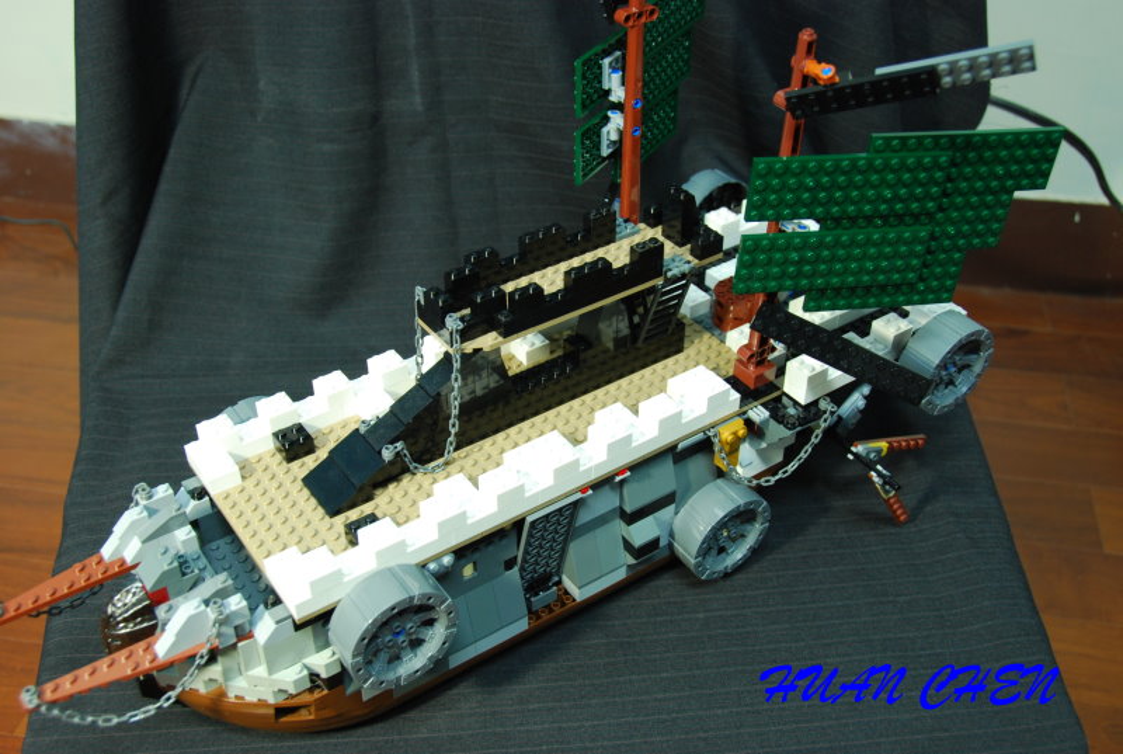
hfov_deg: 49.5
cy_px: 377
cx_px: 562
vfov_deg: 34.4
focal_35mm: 39
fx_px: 1219
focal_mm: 26
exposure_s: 1/5
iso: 400
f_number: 5
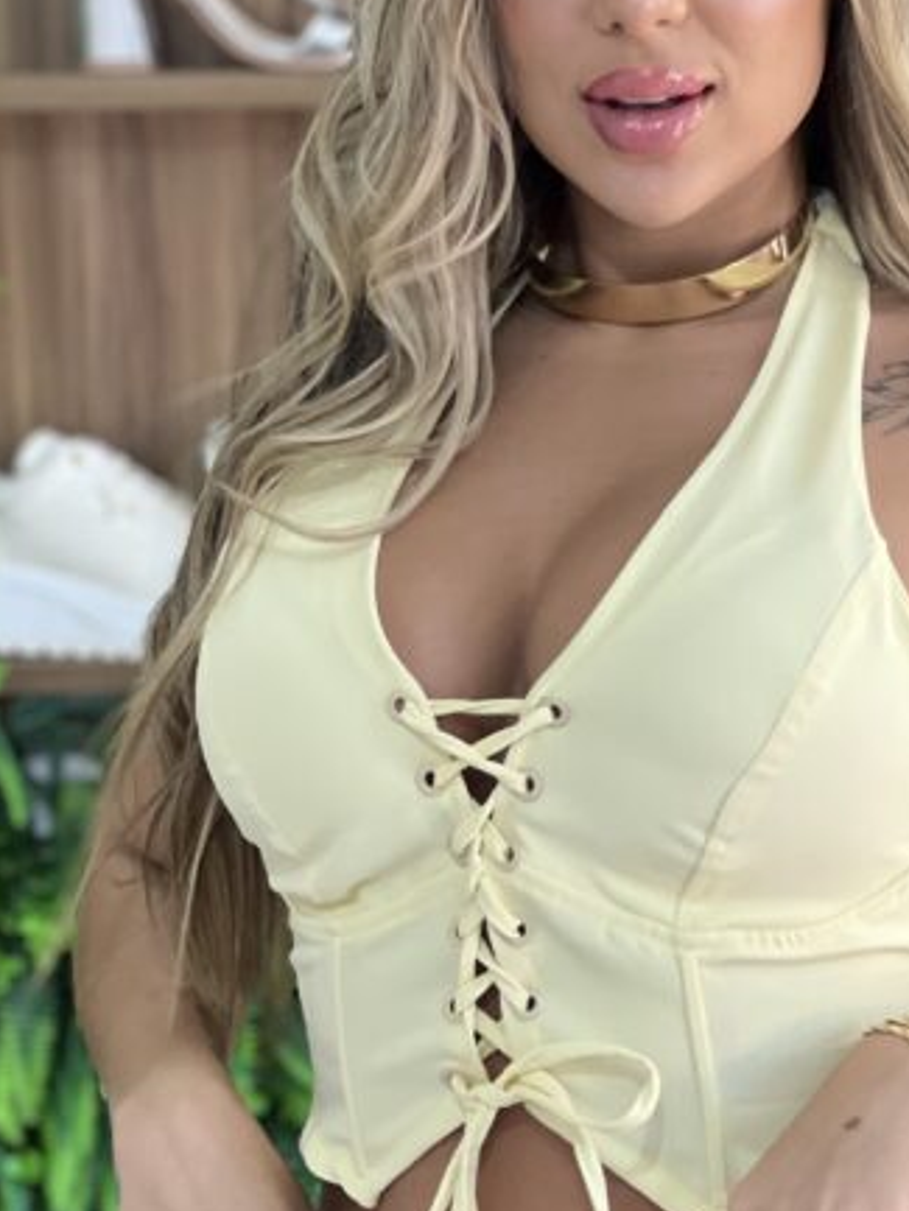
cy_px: 787
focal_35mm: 166
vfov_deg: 11.9
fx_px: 5809
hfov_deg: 8.9
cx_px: 520
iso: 200
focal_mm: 9
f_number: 2.8
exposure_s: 1/120
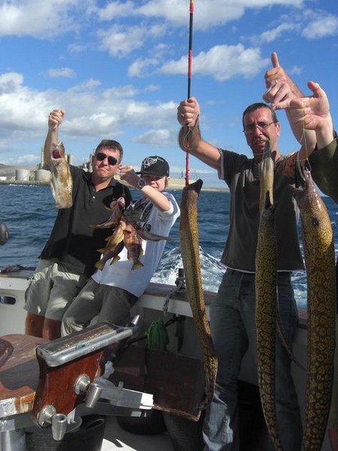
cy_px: 226
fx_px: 495
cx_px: 169
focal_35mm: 38
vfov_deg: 49.0
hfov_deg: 37.7
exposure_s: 1/250
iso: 80
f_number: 8
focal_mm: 7.9
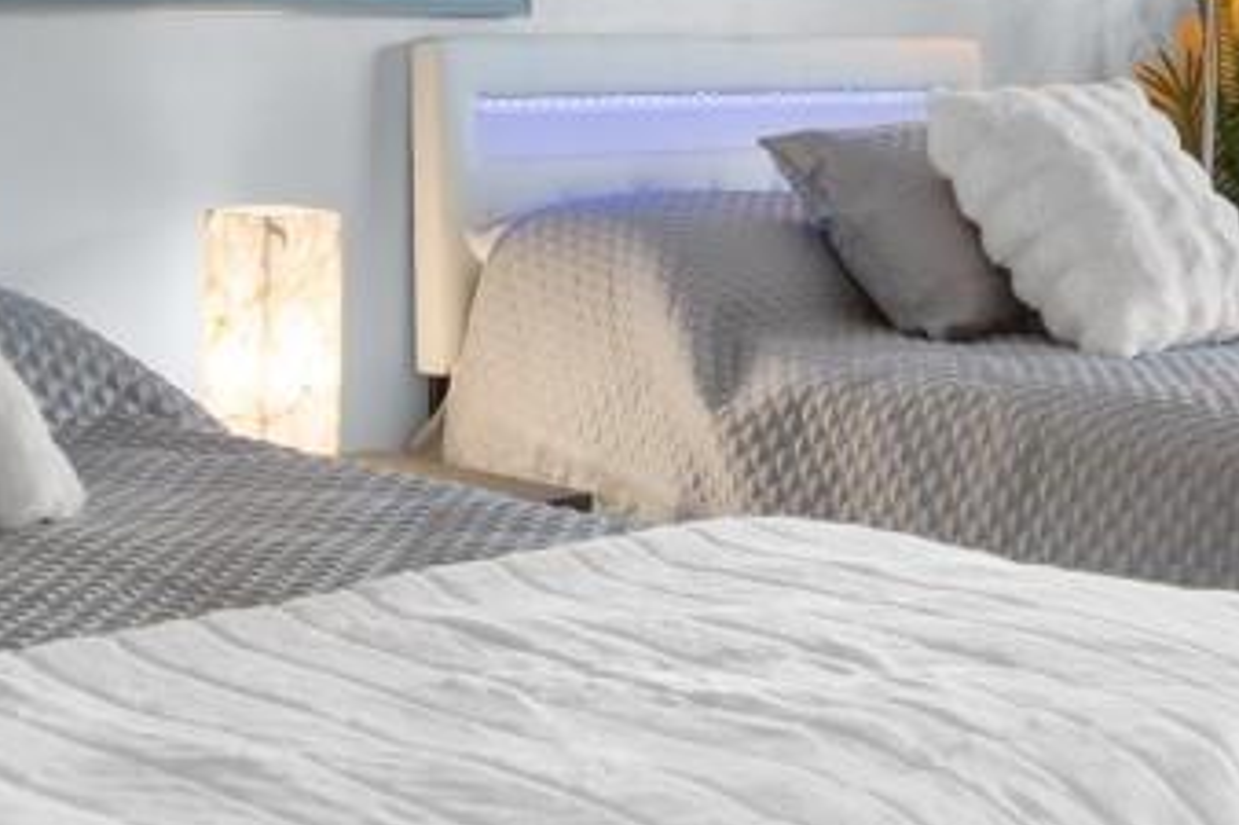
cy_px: -11
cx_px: 348
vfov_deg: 18.4
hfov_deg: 27.8
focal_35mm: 72
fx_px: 2477
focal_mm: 10
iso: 100
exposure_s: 1/10
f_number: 4.5
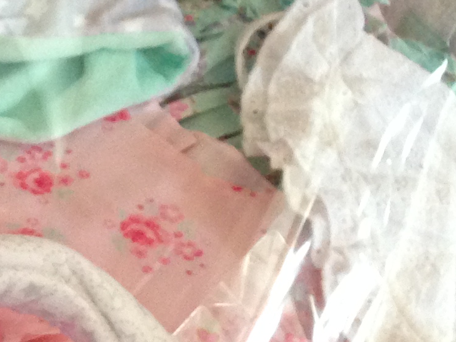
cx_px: -366
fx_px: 1910
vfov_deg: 9.9
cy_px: 535
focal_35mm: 145
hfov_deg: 12.4
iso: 160
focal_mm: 4.12
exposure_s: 1/20
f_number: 2.4
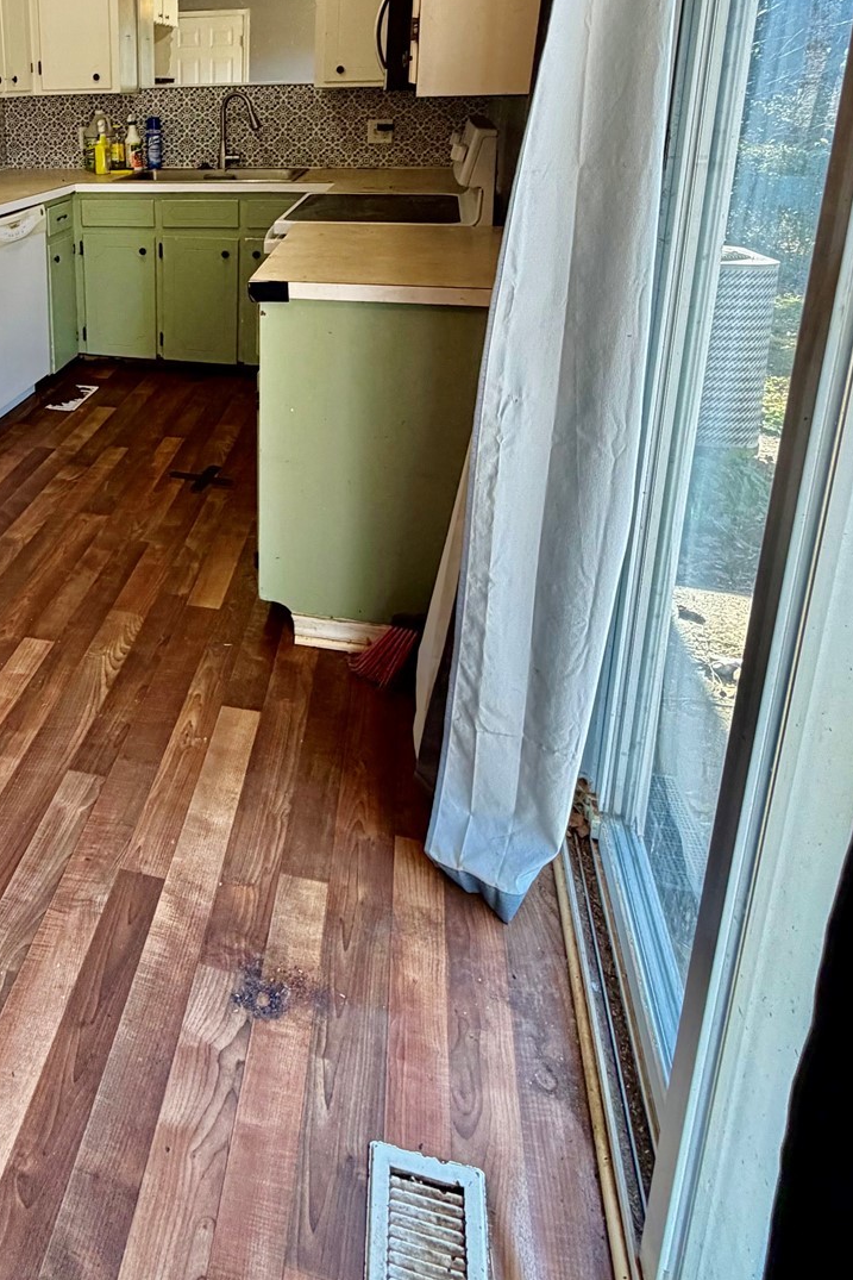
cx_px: 127
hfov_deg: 46.0
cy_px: 330
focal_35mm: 26
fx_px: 924
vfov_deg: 65.4
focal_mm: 2.22
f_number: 2.2
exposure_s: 1/120
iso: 160
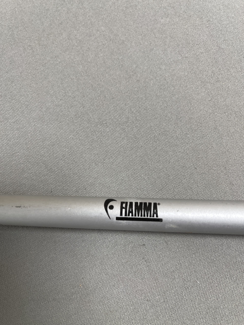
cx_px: 122
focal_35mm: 26
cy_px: 162
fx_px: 244
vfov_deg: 67.3
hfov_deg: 53.1
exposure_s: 1/100
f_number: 1.6
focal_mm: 5.1
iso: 50
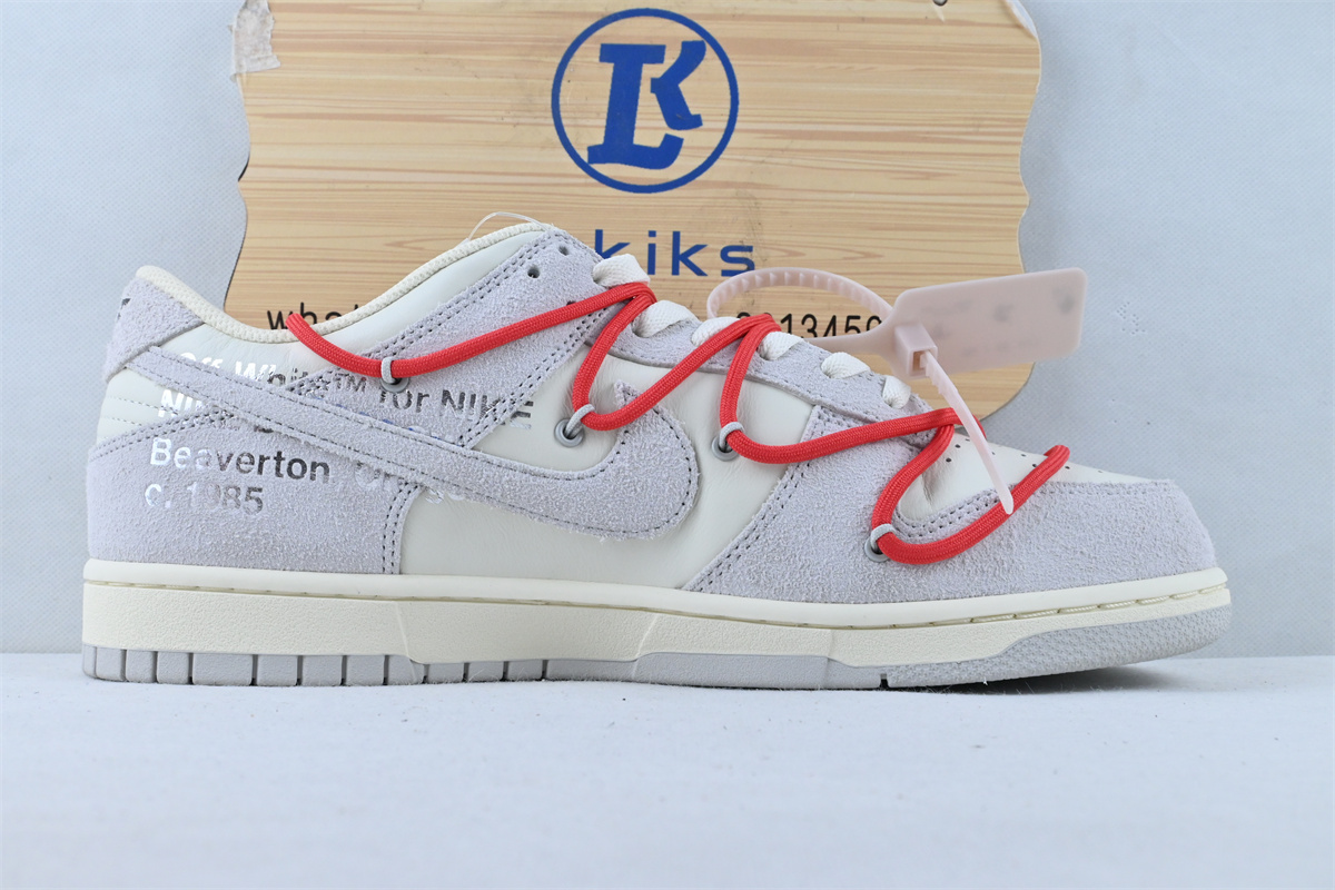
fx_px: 1752
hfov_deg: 41.7
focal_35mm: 47
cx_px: 668
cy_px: 445
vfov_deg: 28.5
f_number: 10
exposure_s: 1/160
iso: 1000
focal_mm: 31.5
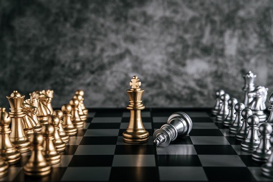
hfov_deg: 33.4
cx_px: 136
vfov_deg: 22.6
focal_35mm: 60
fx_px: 455
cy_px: 91
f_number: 9
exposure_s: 1/160
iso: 800
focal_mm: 60
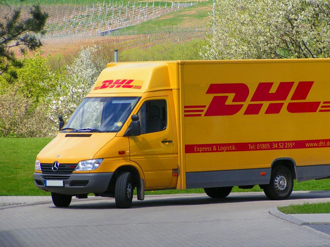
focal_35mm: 279
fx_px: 2660
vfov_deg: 5.3
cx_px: 197
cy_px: 121
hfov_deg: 7.1
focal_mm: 34.5
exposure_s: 1/400
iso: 50
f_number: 5
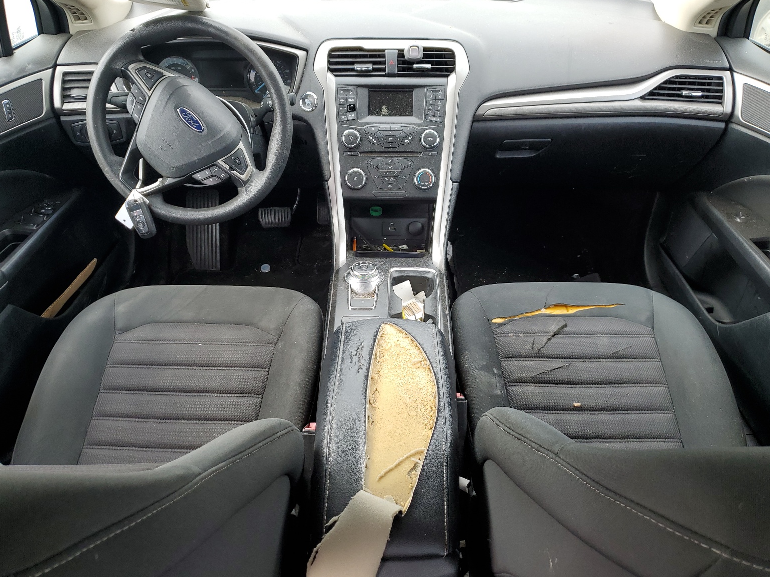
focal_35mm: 27
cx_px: 393
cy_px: 287
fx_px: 601
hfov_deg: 65.3
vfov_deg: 51.4
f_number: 1.5
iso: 50
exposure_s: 1/185
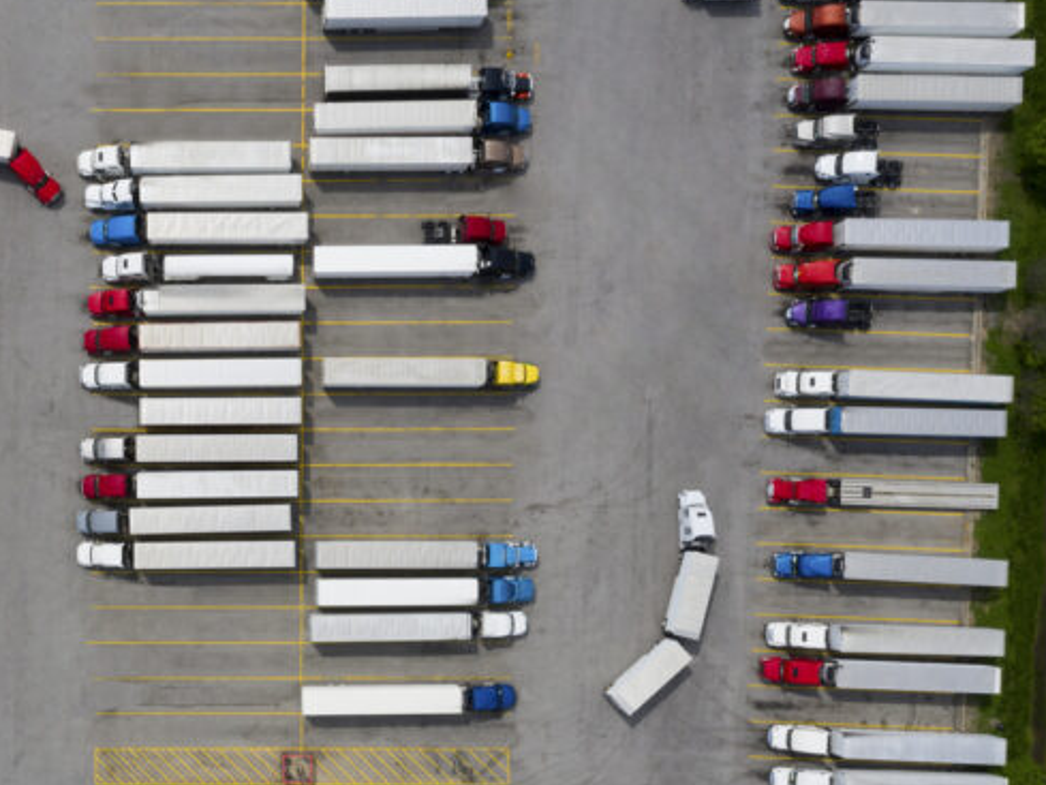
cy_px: 537
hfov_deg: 41.0
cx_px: 199
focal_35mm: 44
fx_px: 1330
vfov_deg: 32.6
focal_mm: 10.26
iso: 100
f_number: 11
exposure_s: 1/200
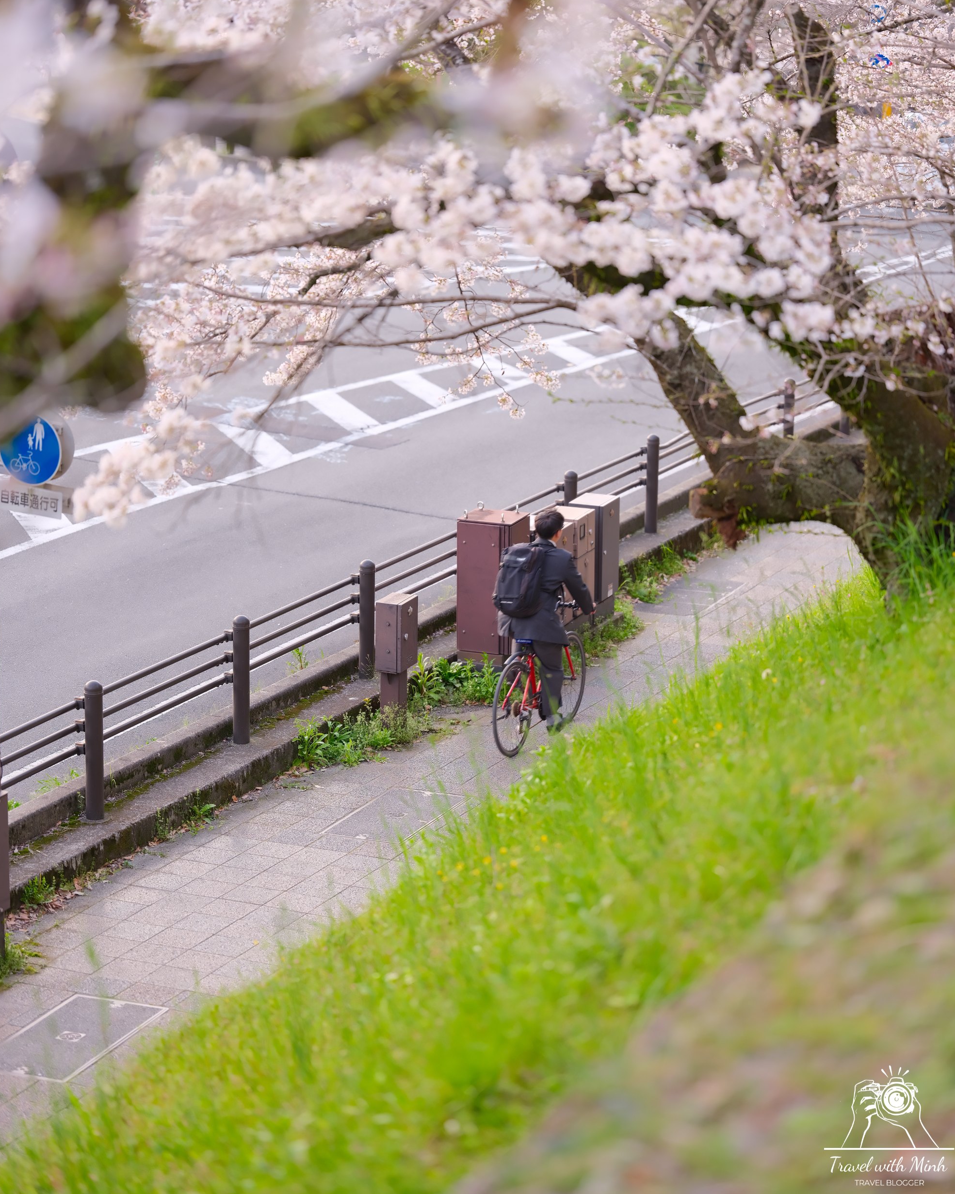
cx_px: 473
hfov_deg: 16.7
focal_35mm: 92
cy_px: 550
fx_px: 3251
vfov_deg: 20.8
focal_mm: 110
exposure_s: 1/210
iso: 200
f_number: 2
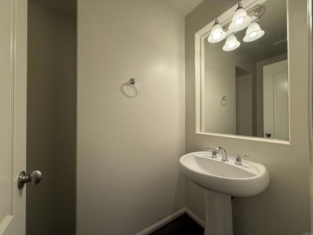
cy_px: 118
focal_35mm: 14
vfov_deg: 85.7
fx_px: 127
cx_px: 156
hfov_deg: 102.1
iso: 100
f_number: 2.2
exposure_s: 1/120
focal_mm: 2.22
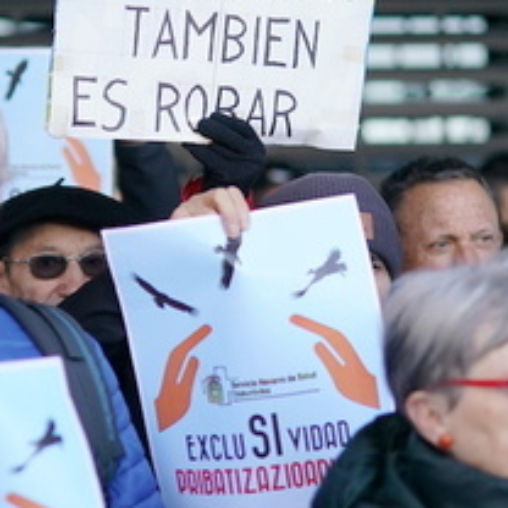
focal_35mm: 148
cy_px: 166
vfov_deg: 11.8
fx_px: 2457
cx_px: 208
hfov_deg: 11.8
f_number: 1.4
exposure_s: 1/2500
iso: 500
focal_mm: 50
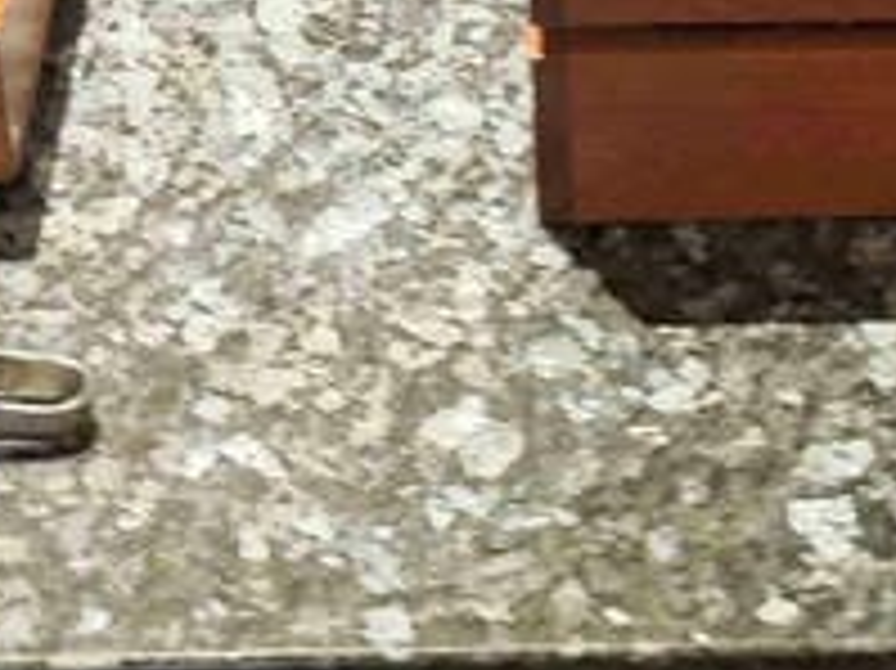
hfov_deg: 13.9
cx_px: 977
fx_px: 3596
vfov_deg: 9.8
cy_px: -728
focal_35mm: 139
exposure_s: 1/30
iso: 640
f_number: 1.63
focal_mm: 8.72
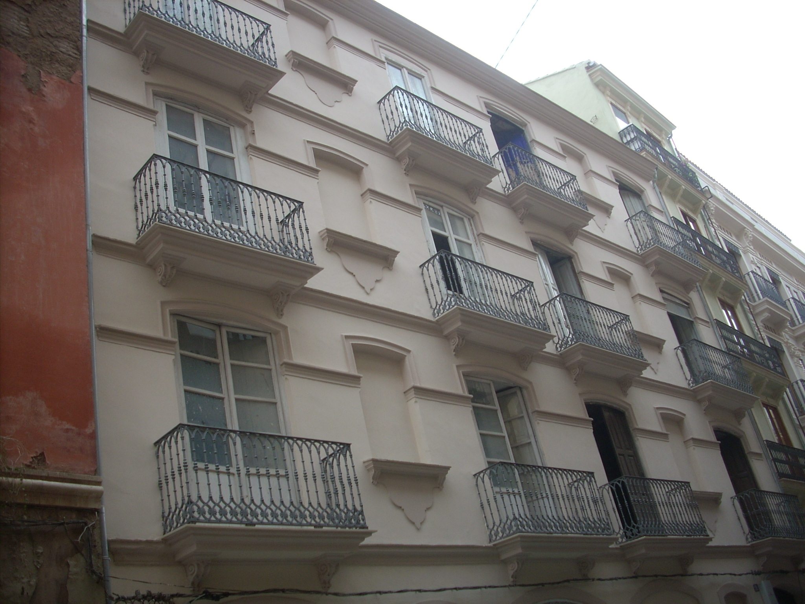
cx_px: 402
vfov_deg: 38.7
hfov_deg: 50.1
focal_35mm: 37
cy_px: 302
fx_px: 860
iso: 64
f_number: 2.8
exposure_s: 1/285
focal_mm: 6.2
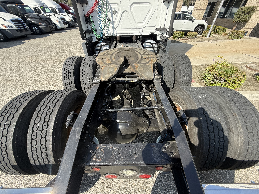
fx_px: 105
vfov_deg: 85.7
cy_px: 97
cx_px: 130
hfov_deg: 102.1
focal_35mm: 14
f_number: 2.2
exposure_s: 1/408
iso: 50
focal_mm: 2.22
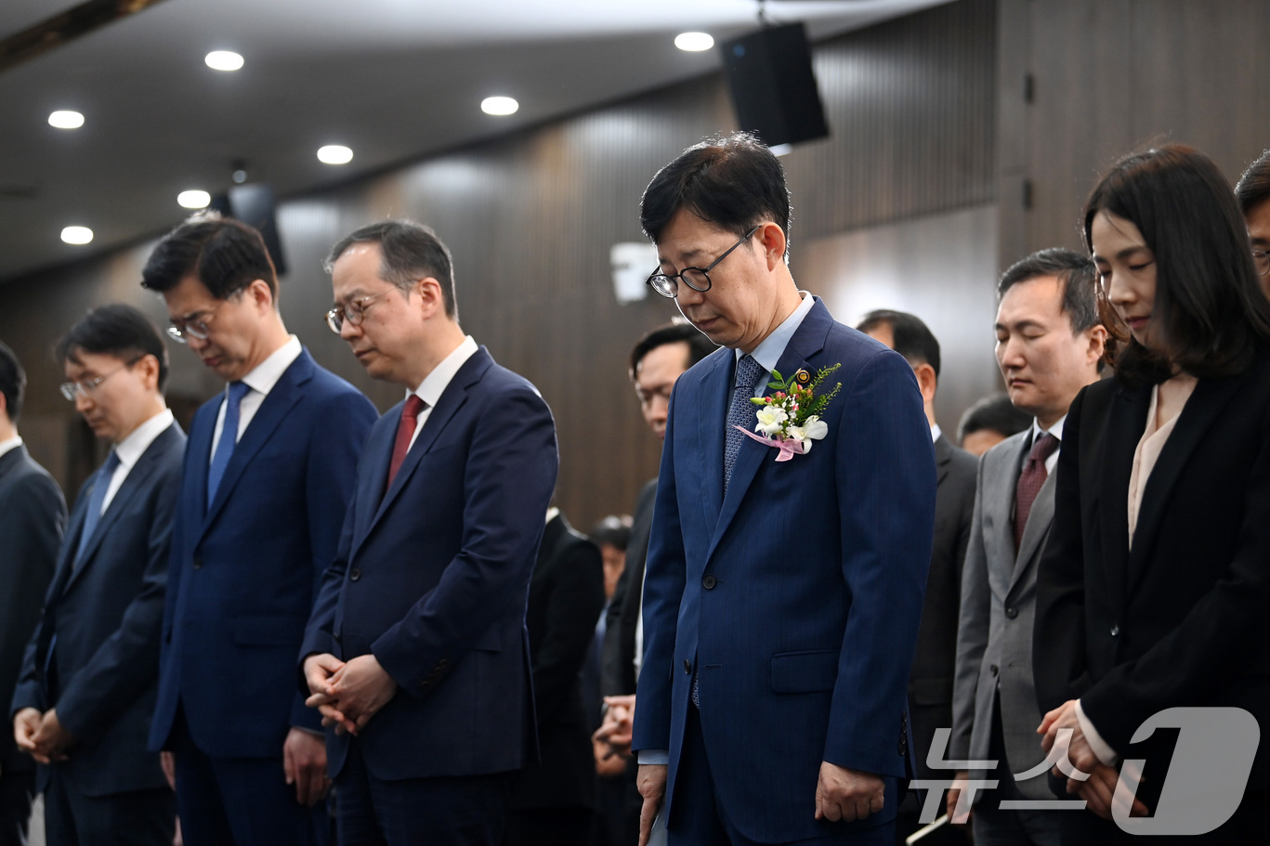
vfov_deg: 16.3
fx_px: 2963
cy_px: 420
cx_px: 628
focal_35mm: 84
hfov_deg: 24.2
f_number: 3.2
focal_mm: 82
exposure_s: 1/400
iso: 1600
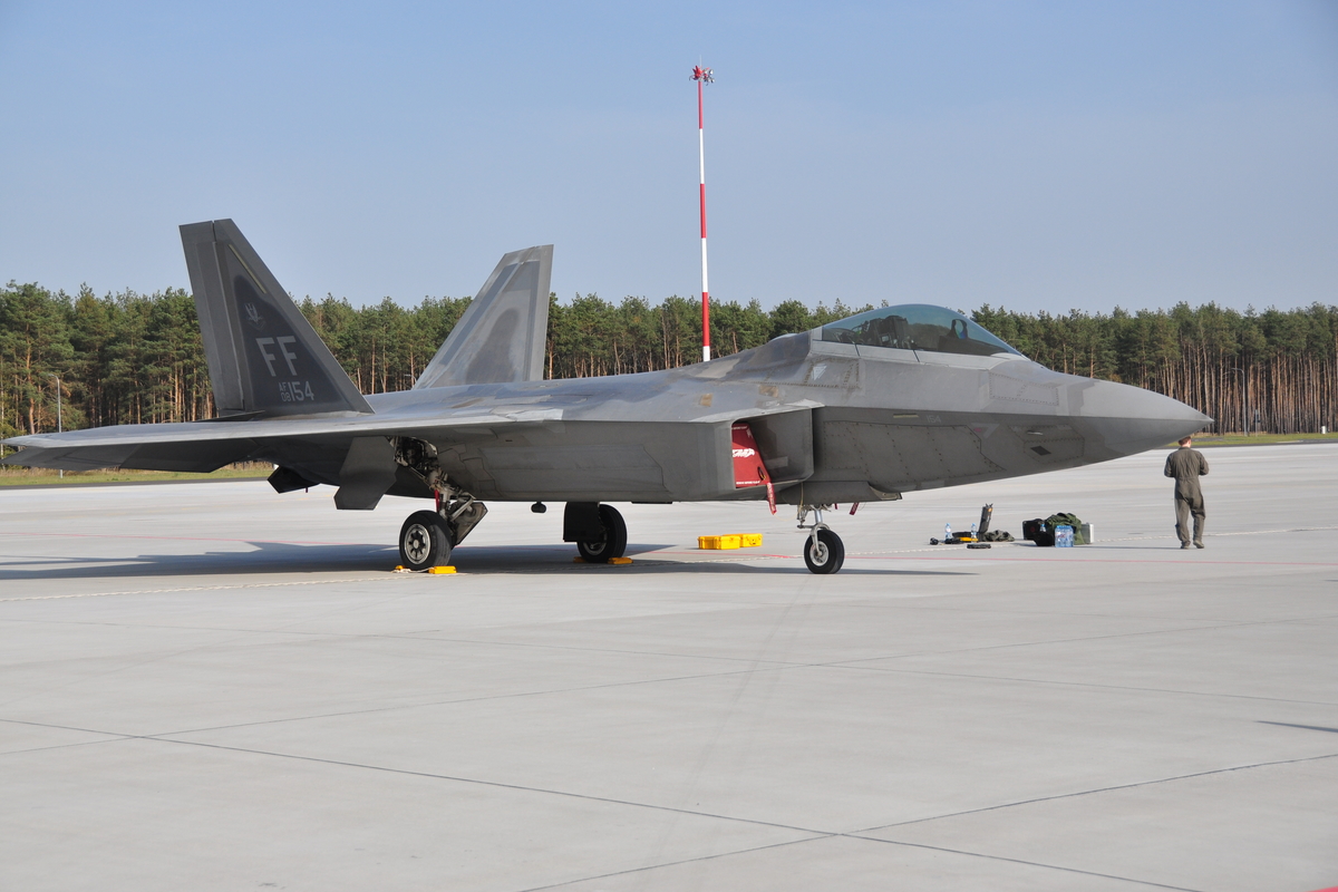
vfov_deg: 20.6
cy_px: 446
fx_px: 2453
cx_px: 669
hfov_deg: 30.5
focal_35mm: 66
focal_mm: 44
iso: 250
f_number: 6.3
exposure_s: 1/1600
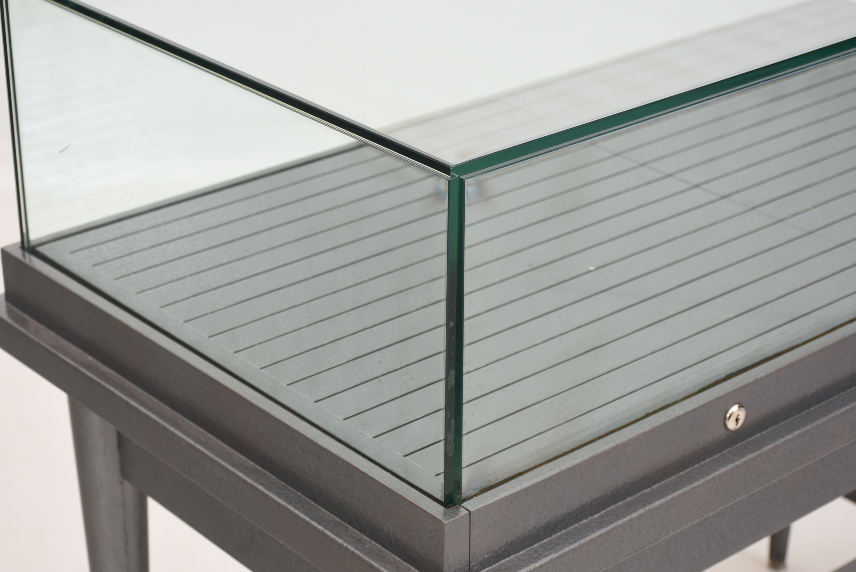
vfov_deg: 17.5
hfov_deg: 26.0
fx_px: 1856
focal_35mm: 78
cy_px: 283
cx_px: 422
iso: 200
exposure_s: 1/100
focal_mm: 50
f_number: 8
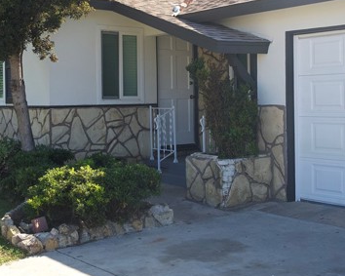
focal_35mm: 56
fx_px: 572
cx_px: 152
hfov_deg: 33.5
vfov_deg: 27.1
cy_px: 107
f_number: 8
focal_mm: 33
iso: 640
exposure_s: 1/60
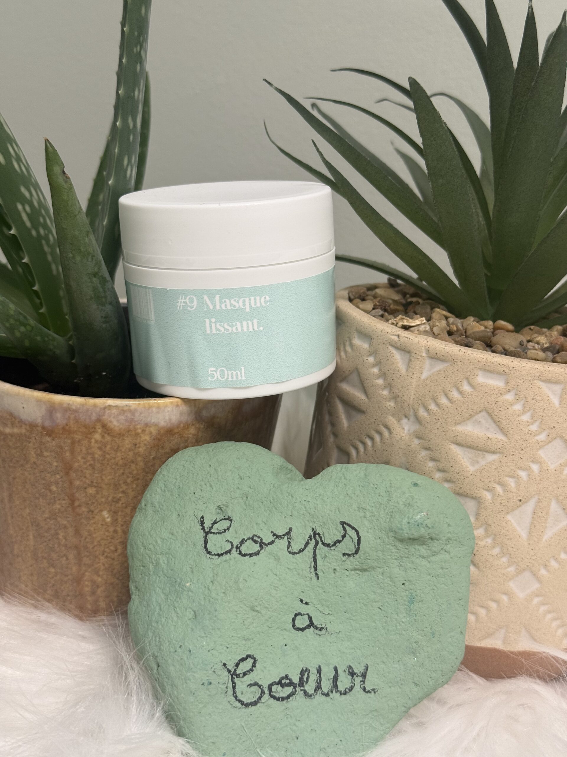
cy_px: 378
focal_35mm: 48
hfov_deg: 30.3
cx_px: 284
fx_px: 1048
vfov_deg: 39.7
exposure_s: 1/50
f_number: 1.78
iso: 50
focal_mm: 6.76
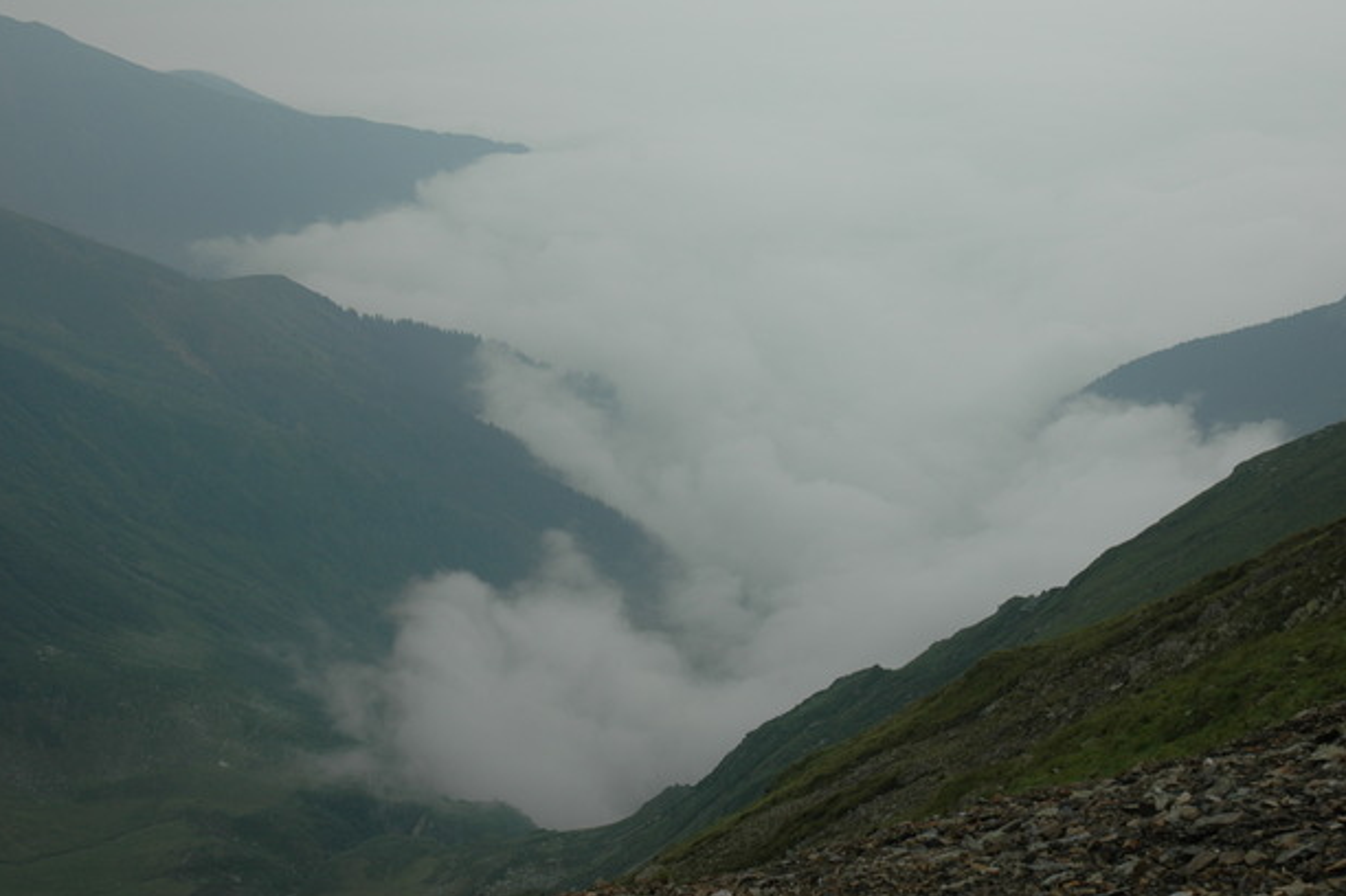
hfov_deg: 36.5
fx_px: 2040
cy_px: 438
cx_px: 736
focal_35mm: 55
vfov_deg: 24.8
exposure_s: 1/200
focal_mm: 31
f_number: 7.1
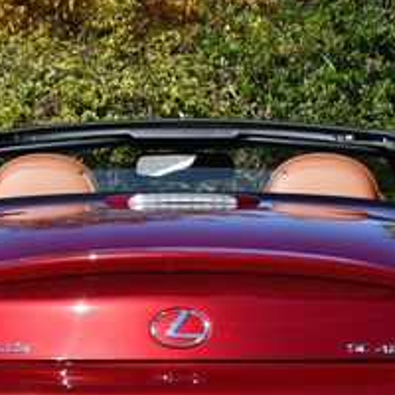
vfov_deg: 5.8
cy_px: 381
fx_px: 3860
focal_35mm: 299
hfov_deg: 5.9
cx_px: 146
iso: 100
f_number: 8
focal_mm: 55
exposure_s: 1/250
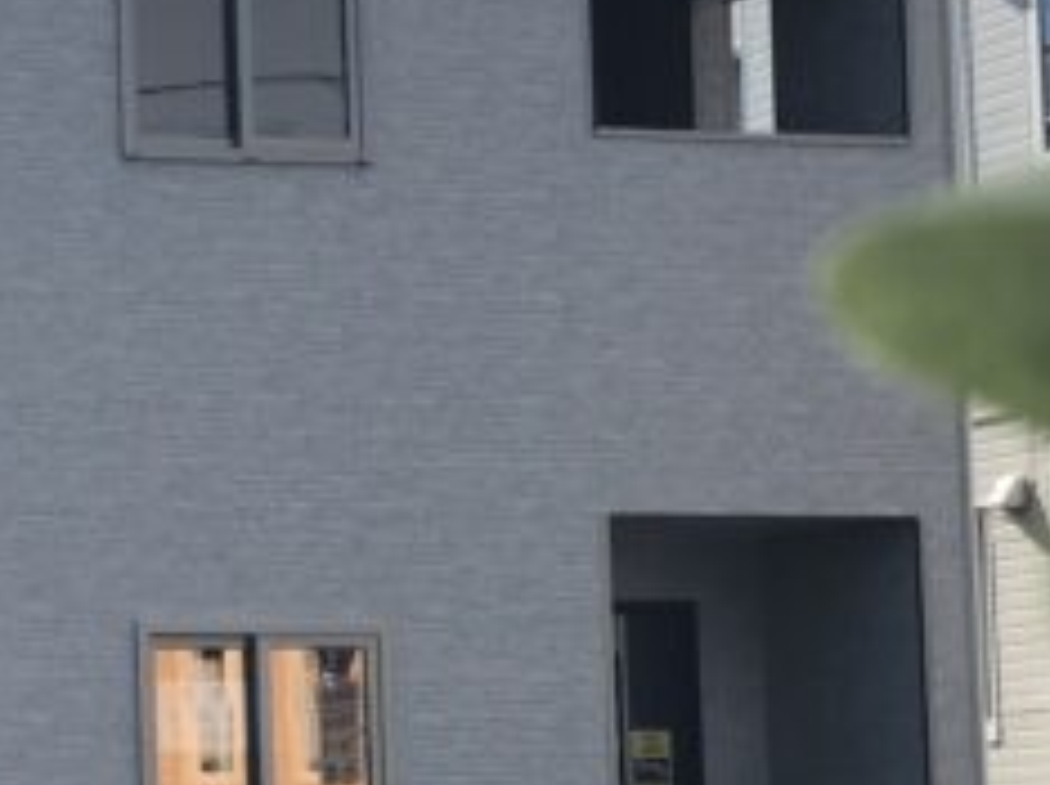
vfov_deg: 8.3
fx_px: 5394
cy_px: 525
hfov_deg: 10.8
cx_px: -413
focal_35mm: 178
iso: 16
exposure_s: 1/857
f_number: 2.4
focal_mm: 6
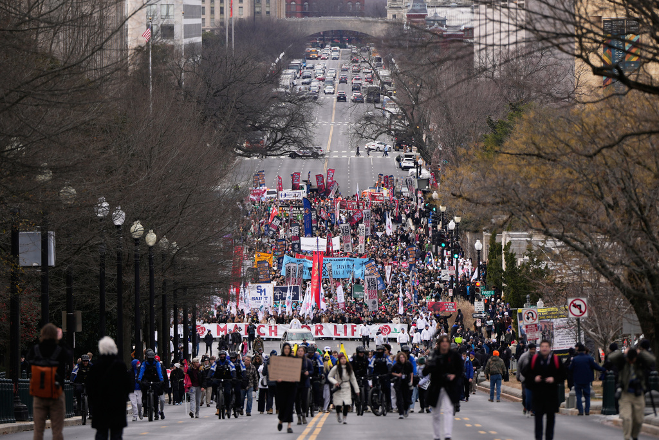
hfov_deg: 6.9
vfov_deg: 4.6
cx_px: 330
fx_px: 5492
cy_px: 220
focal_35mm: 300
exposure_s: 1/1250
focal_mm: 200
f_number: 2.8
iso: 125
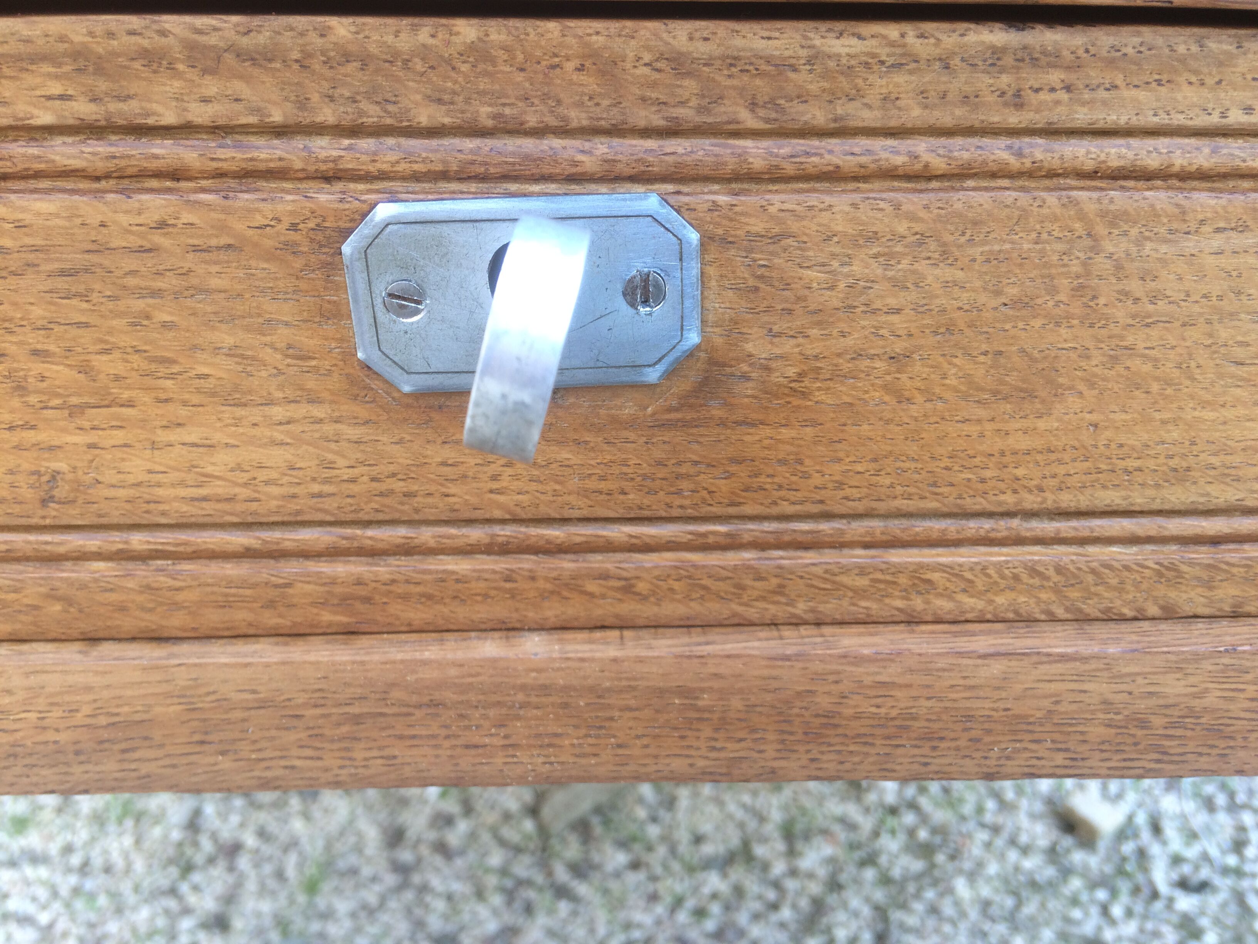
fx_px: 1054
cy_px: 472
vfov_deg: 48.2
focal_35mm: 29
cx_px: 629
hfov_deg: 61.7
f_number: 2.2
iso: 40
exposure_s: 1/50
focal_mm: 4.15
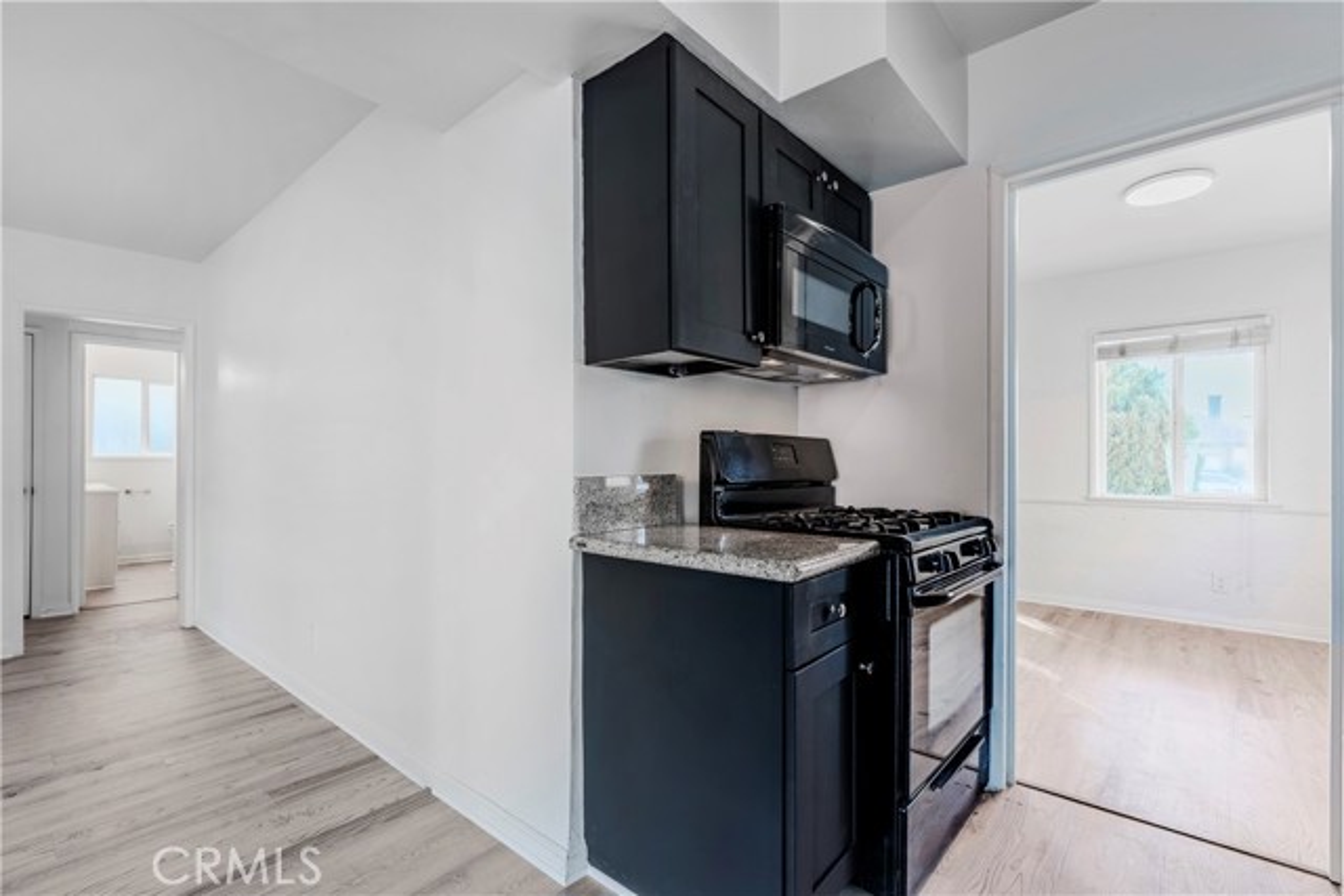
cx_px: 672
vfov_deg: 73.8
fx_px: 597
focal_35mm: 16
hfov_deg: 96.7
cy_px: 448
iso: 100
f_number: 7.1
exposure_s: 1/15
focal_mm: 16
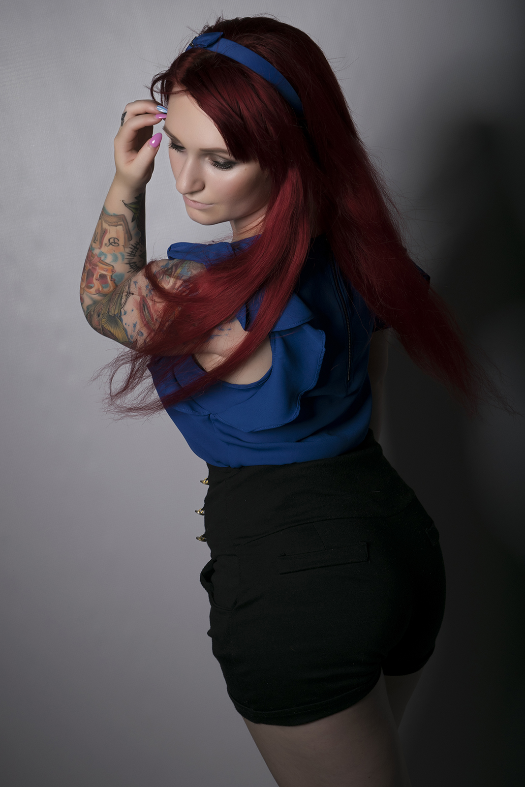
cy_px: 394
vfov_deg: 24.6
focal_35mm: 82
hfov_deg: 16.6
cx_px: 262
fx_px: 1804
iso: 100
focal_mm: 55
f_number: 11
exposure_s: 1/200
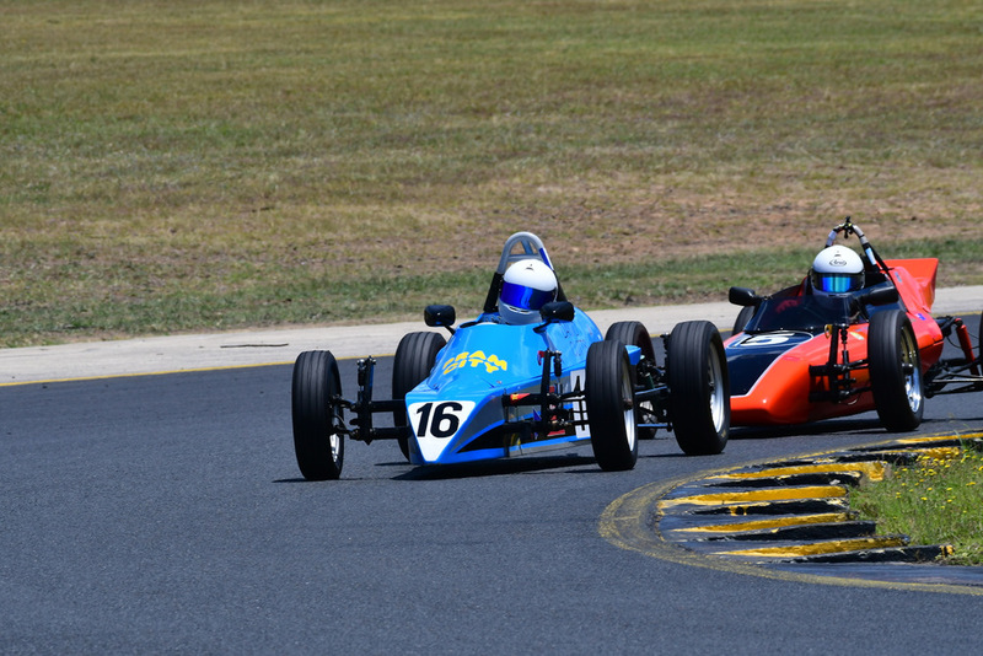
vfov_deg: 2.6
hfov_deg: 3.9
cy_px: 328
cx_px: 492
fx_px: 14340
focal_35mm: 525
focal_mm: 350
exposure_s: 1/640
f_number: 11
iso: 320
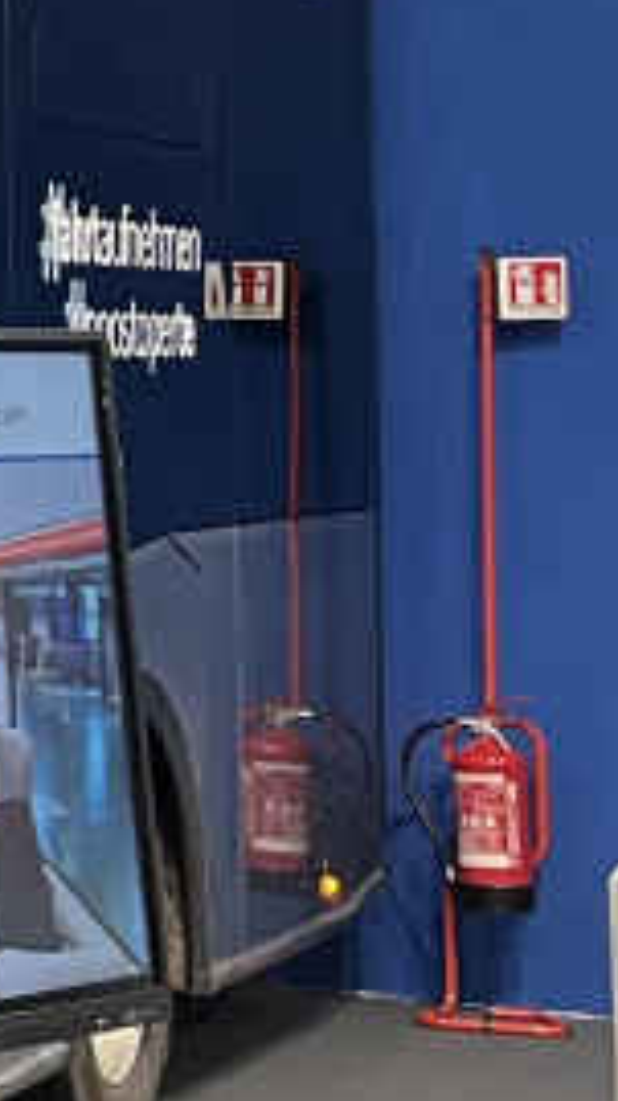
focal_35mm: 137
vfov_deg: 15.6
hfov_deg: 7.0
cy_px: 235
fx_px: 3997
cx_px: -1756
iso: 125
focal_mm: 5.1
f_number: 1.6
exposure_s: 1/50
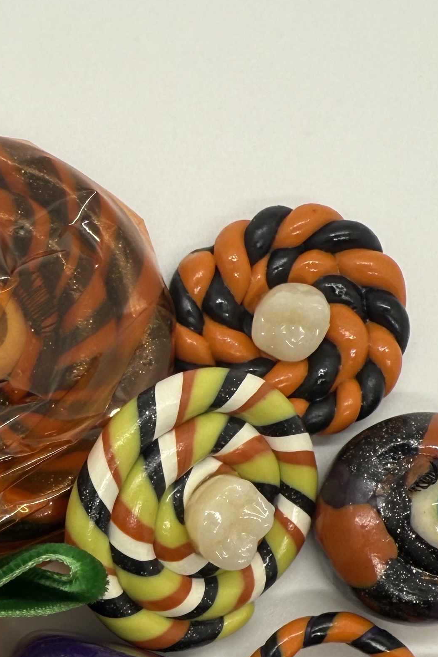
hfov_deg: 20.5
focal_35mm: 64
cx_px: -15
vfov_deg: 28.3
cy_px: 739
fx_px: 1168
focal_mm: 2.22
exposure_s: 1/122
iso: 40
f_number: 2.2
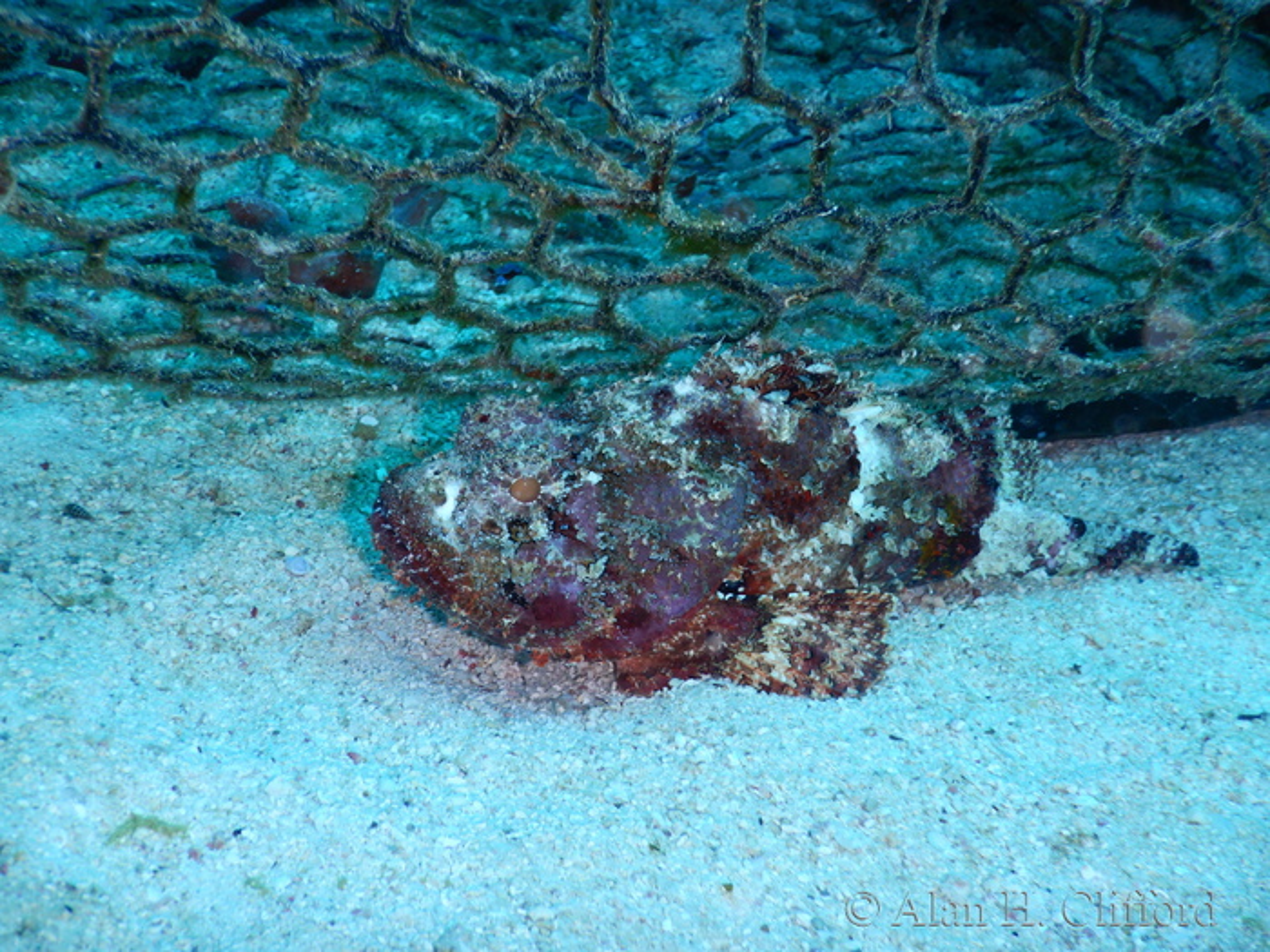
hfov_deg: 42.9
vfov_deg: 32.9
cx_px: 635
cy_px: 476
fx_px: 1614
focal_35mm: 44
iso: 125
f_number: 4.3
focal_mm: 7.8
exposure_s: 1/160
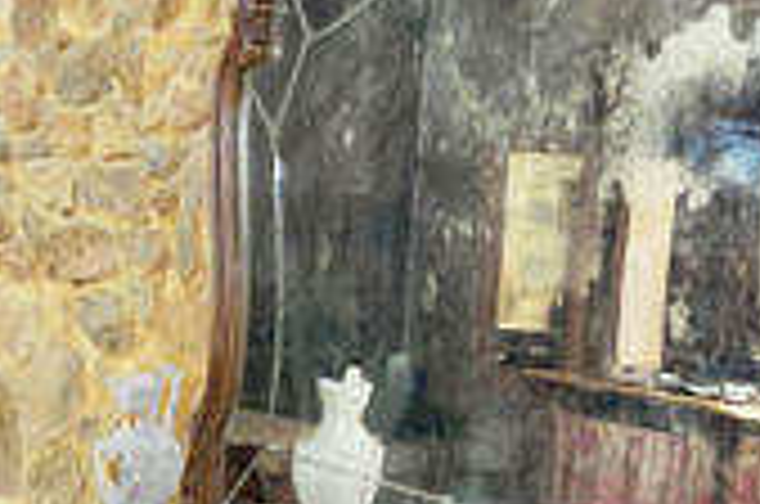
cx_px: -542
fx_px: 2381
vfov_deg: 12.0
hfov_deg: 15.8
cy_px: 450
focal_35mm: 113
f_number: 1.6
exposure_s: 1/33
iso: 640
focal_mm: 5.1
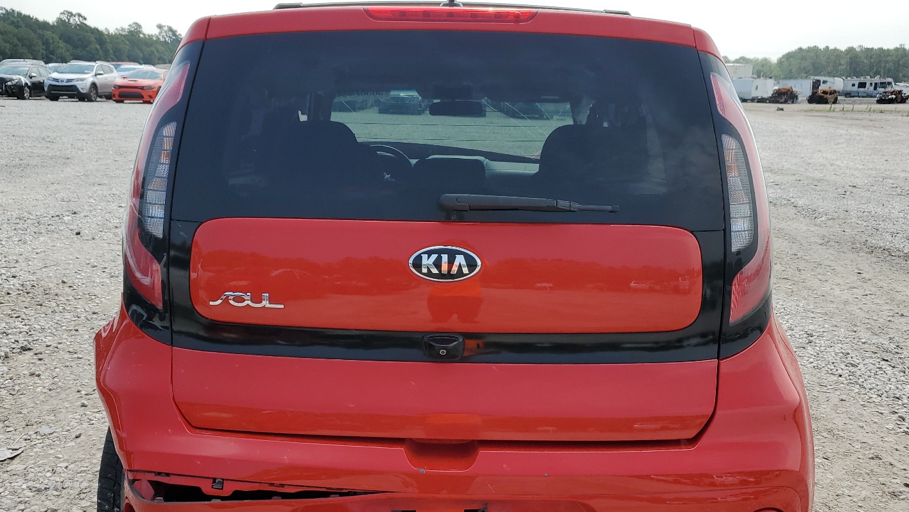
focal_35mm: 32
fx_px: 771
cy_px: 294
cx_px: 438
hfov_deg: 61.0
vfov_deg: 36.6
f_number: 1.5
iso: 50
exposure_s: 1/2500
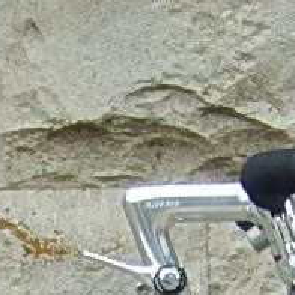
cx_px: -138
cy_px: 722
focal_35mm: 1334
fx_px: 12862
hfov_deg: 1.3
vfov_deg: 1.3
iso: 125
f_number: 5.7
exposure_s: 1/100
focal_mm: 33.3
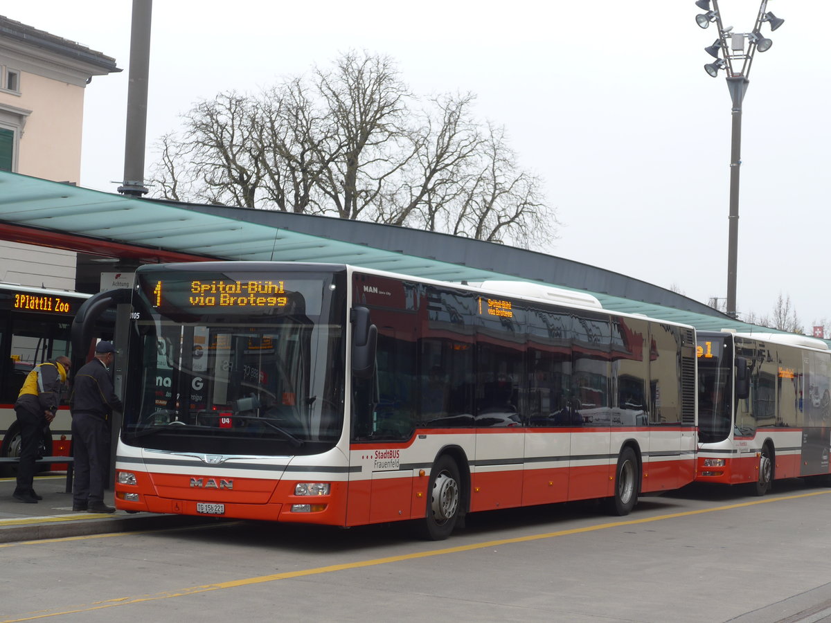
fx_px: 1776
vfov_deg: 19.9
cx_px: 416
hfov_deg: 26.3
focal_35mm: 74
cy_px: 312
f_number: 4.2
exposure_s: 1/160
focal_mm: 15
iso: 80
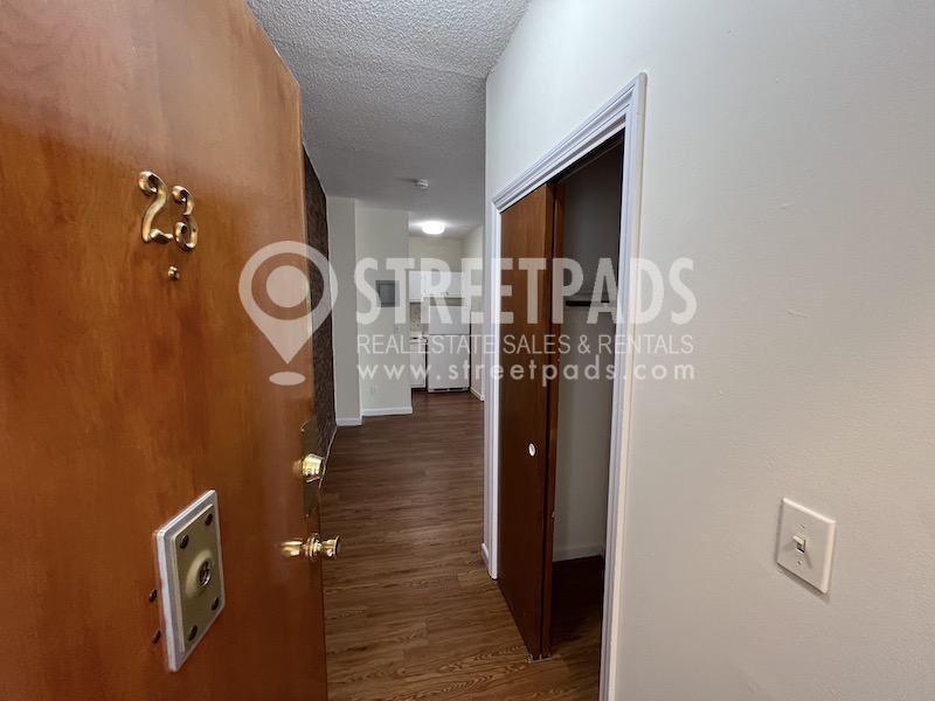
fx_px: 351
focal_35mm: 13
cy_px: 350
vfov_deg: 89.9
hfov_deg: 106.2
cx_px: 468
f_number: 1.8
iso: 250
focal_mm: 1.57
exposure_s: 1/60
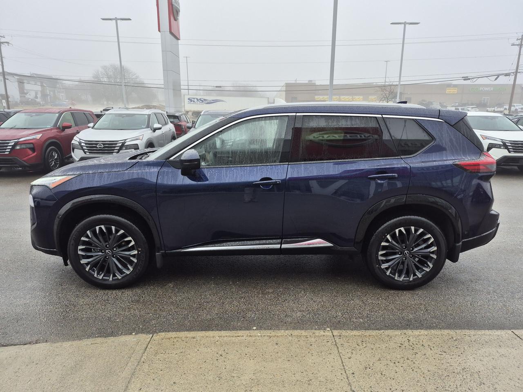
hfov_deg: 73.9
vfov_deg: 58.9
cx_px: 262
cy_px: 196
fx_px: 347
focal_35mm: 23
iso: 25
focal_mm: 5.4
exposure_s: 1/180
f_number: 1.8
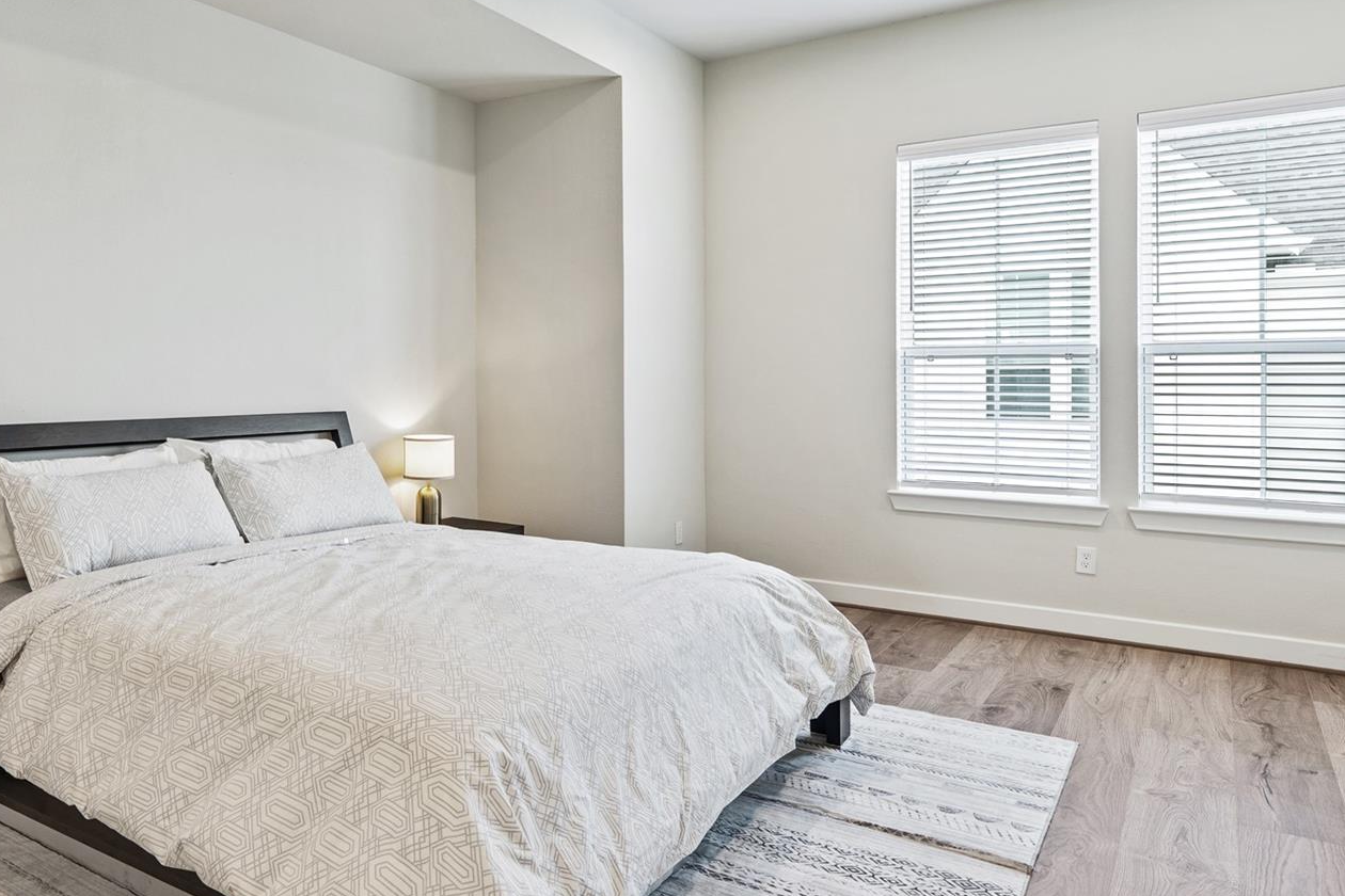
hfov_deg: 67.5
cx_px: 452
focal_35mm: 26
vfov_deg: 49.4
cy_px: 389
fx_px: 971
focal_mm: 16
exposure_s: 1.3
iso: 200
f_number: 9
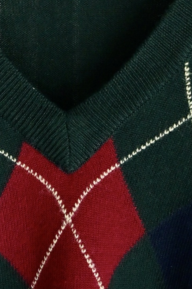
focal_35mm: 91
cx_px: 68
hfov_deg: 15.0
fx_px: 728
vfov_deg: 21.5
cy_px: -4
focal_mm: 16
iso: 1000
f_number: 3.5
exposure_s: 1/13
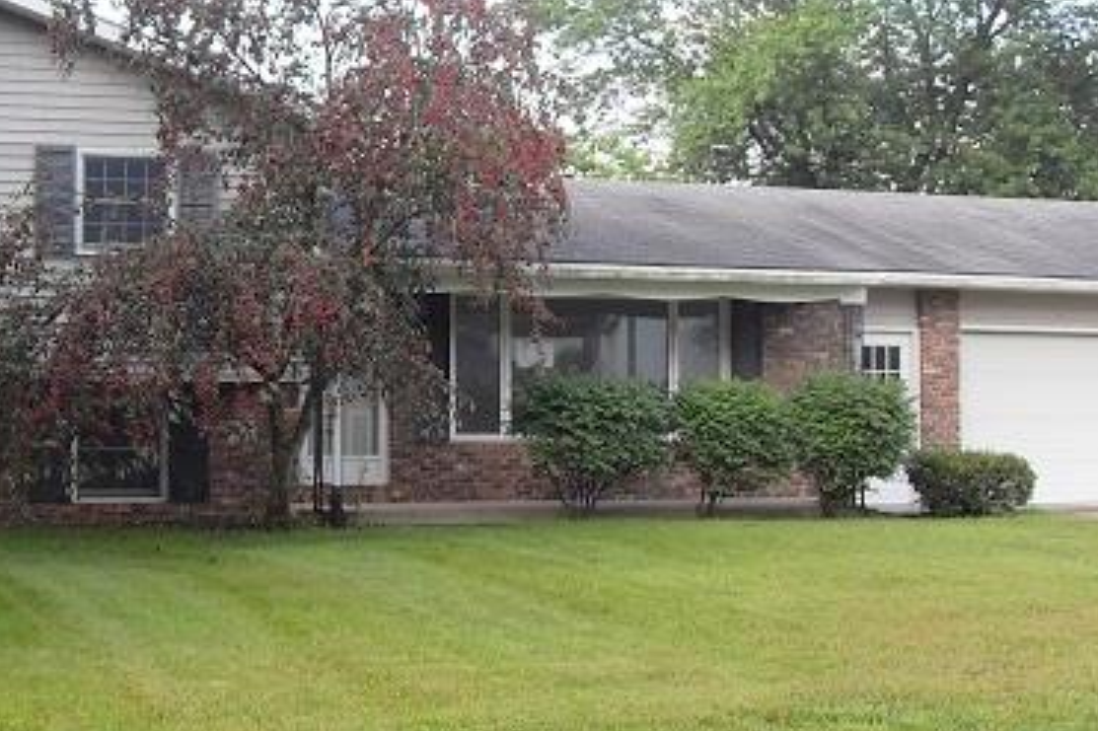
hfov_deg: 32.7
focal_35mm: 61
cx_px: 411
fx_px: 1860
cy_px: 314
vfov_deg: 22.2
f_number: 2.8
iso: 80
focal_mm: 6.3
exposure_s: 1/180
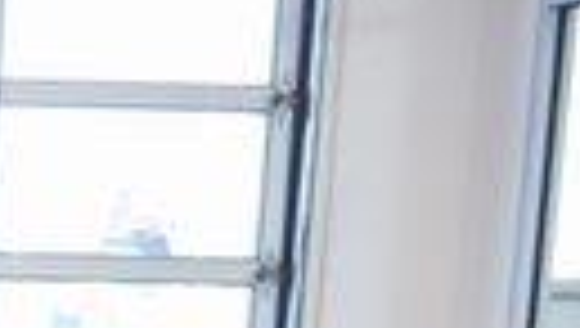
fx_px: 2156
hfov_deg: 12.9
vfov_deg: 7.9
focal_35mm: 140
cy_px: 856
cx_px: -661
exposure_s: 1/30
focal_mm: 18
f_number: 3.5
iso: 140
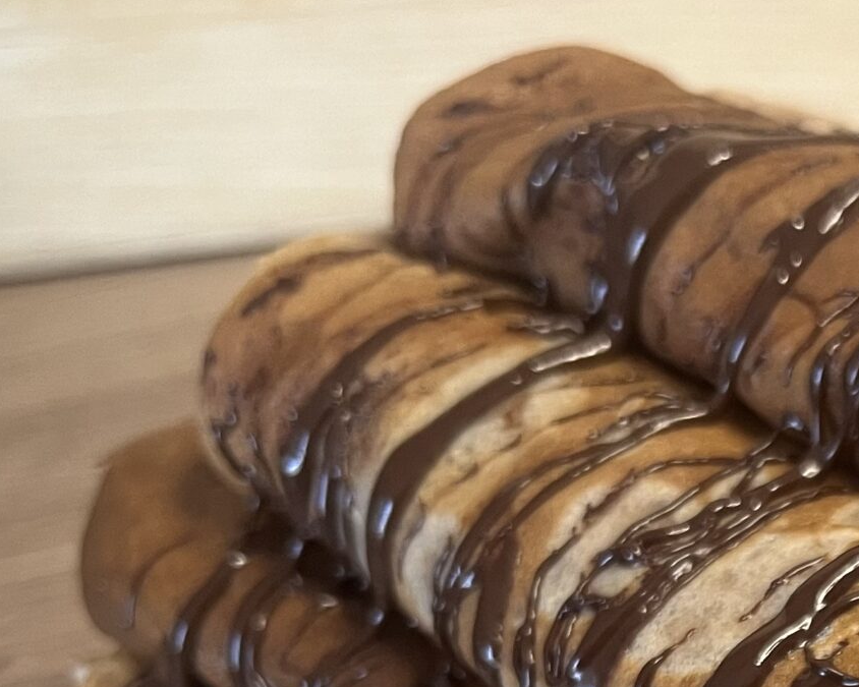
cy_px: 970
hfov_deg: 22.9
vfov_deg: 18.1
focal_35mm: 77
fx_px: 1957
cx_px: 1005
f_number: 1.6
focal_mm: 5.1
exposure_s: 1/50
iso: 160
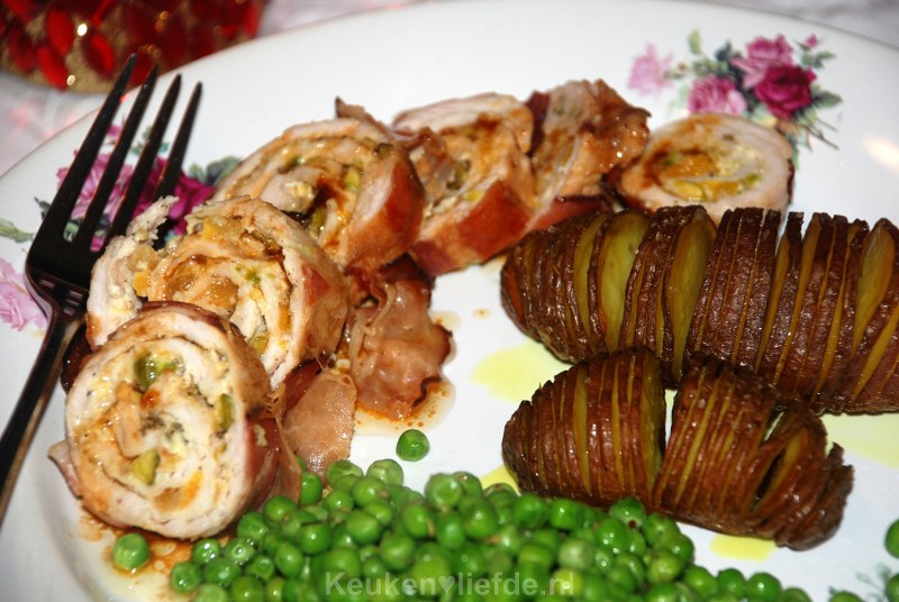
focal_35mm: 150
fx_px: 3751
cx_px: 450
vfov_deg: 9.2
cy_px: 301
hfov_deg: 13.7
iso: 200
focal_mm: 100
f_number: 5.6
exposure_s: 1/60
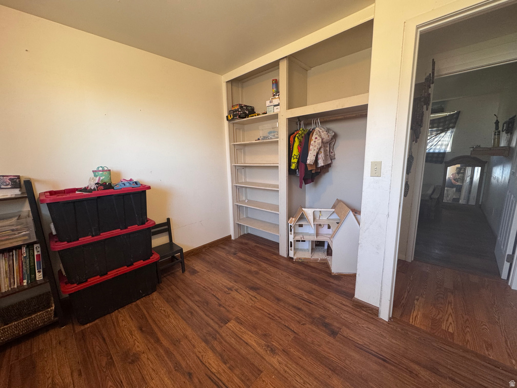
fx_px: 209
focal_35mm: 14
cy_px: 194
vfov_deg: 85.7
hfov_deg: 102.1
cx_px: 258
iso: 160
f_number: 2.2
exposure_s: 1/60
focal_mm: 2.22
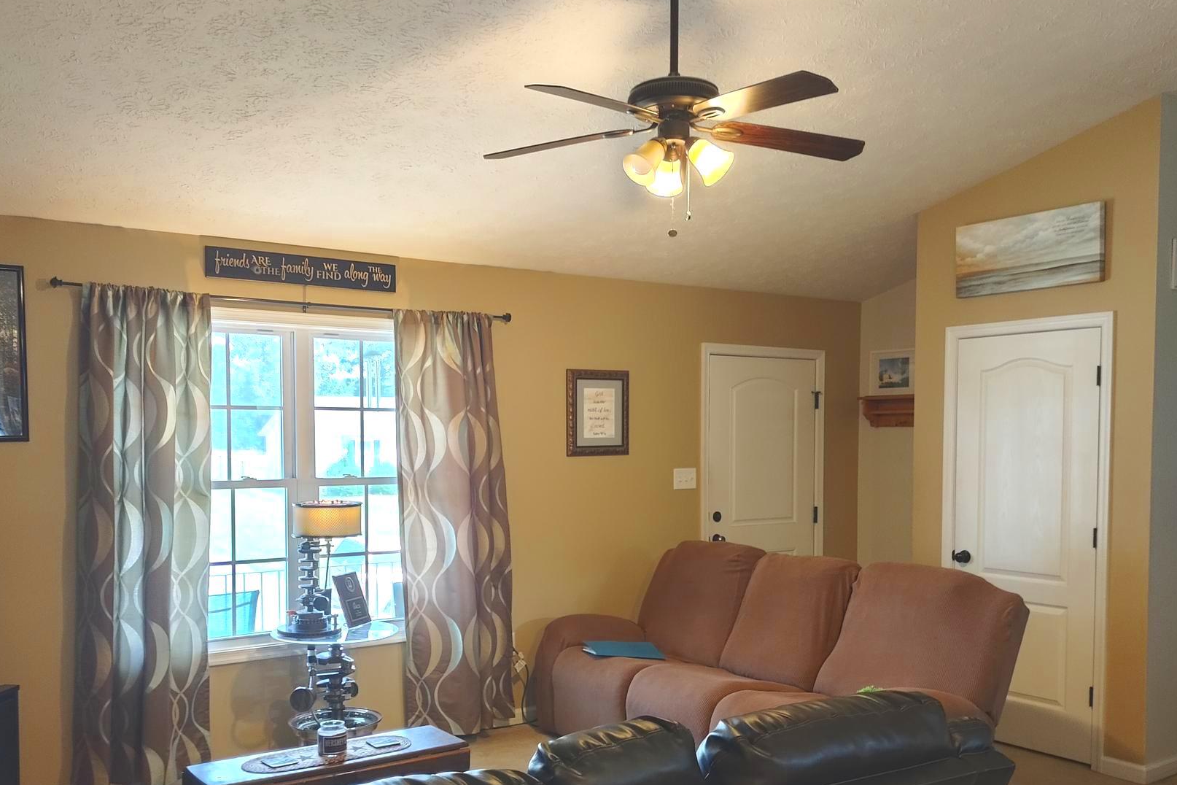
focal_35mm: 33
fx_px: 1079
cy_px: 490
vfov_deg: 39.7
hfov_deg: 57.2
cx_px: 577
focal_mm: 4.7
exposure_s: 1/30
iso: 250
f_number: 1.79
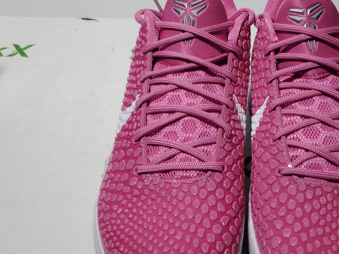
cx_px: 235
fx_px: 441
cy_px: 145
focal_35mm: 45
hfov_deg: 41.4
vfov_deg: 32.1
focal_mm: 4.3
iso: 50
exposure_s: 1/541
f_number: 1.5
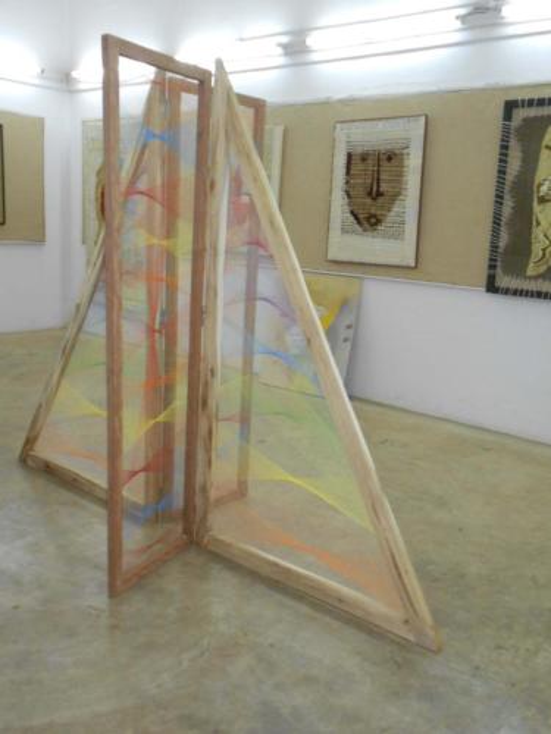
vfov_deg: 56.8
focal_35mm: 32
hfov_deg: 44.2
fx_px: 679
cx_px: 276
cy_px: 367
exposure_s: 1/30
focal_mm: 5.8
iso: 400
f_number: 3.6
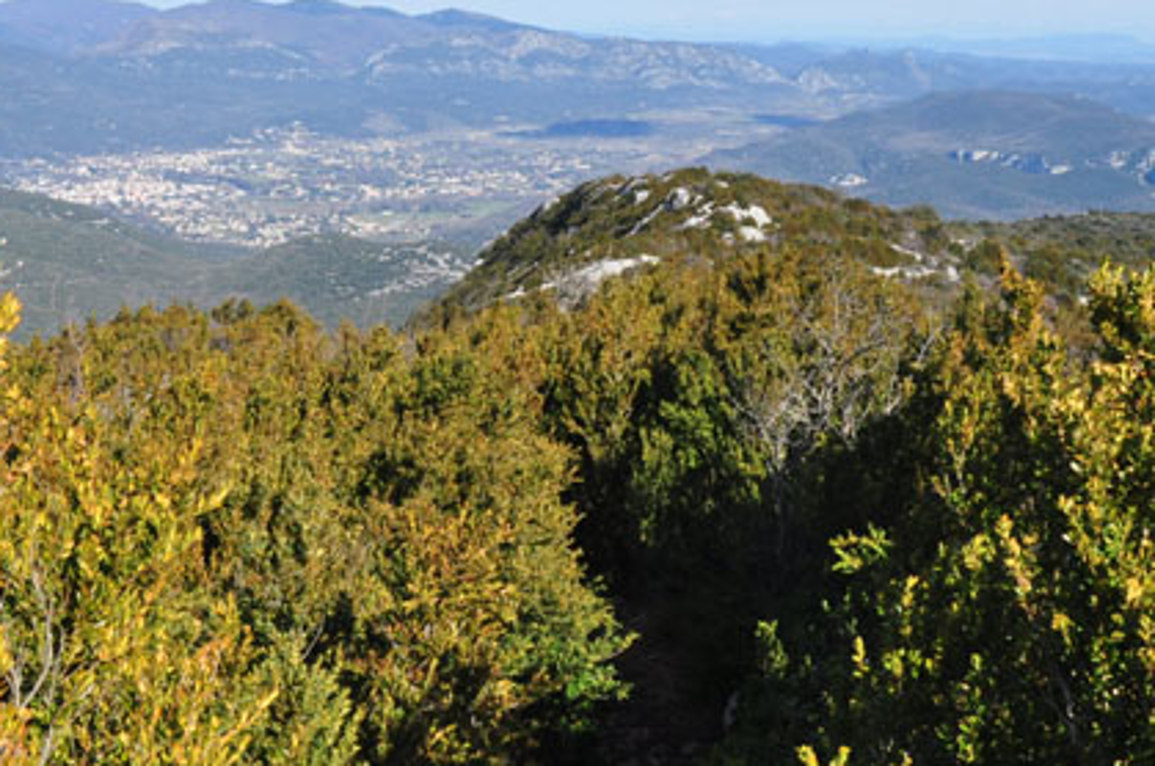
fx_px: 2018
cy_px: 398
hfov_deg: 31.9
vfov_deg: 21.5
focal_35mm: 63
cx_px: 670
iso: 400
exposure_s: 1/200
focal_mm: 22
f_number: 13
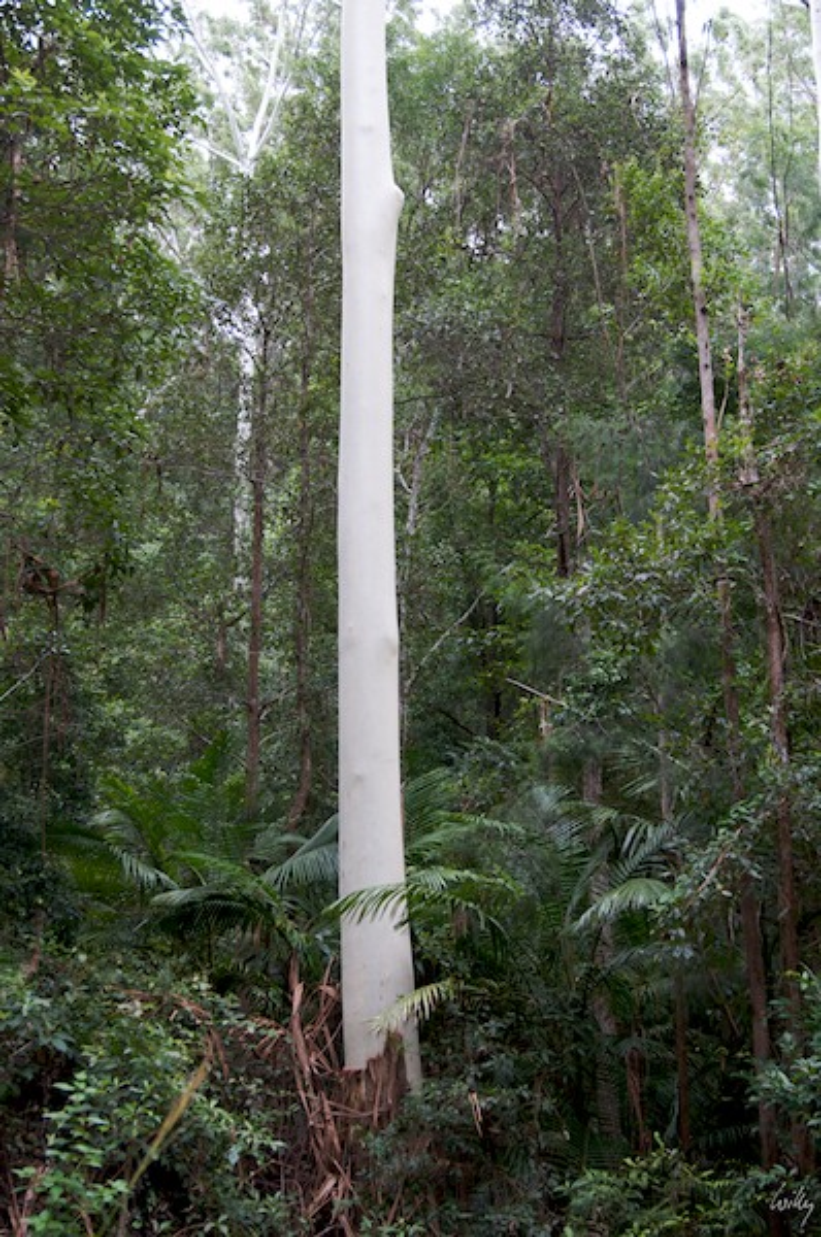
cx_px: 410
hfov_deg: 29.8
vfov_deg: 43.7
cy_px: 618
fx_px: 1545
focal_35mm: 45
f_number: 5
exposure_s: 1/100
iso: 320
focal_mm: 30
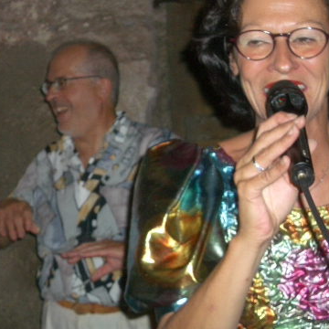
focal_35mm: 77
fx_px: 828
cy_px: 146
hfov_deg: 22.4
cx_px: 133
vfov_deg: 22.5
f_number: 3.1
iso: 100
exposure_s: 1/60
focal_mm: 8.2
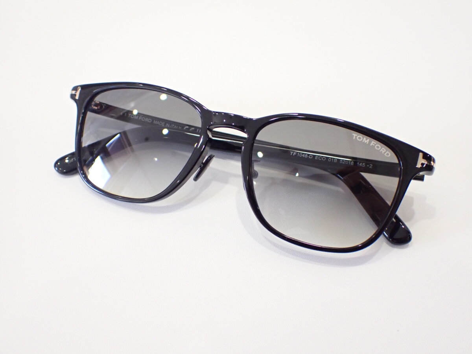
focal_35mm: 36
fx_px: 491
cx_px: 236
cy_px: 177
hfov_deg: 51.4
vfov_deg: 39.7
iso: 800
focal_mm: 6.37
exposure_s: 1/125
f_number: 2.5
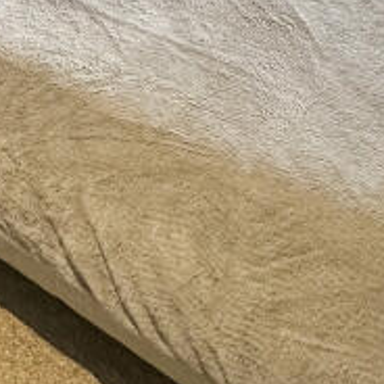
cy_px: -292
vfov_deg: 19.3
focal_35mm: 69
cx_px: -77
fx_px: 866
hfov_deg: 22.9
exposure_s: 1/50
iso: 200
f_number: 2.2
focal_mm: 2.22
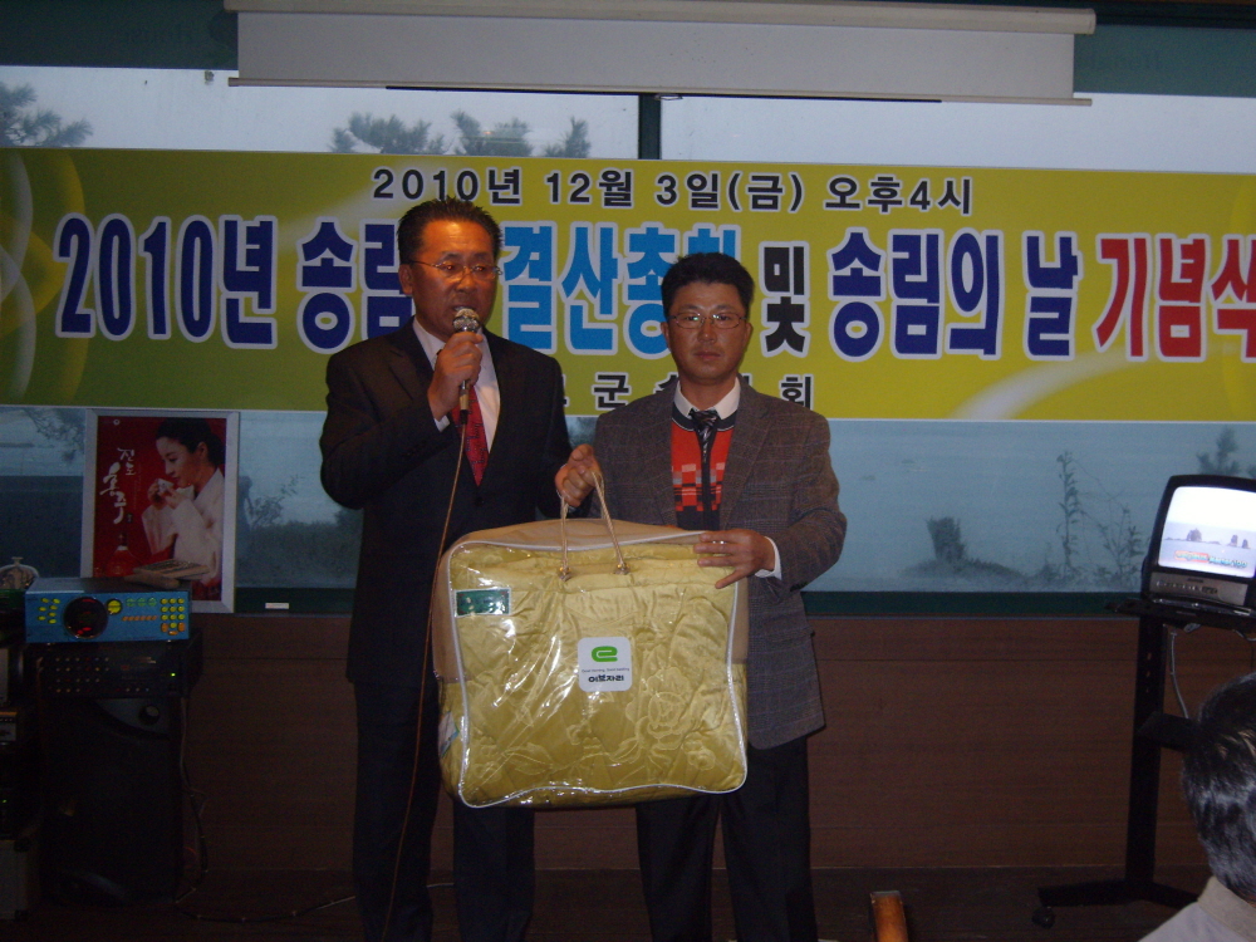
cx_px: 628
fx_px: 1923
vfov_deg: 27.5
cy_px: 471
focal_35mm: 53
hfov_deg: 36.2
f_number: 3.5
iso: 244
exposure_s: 1/45
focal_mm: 11
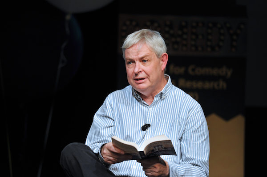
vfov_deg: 6.9
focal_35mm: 200
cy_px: 88
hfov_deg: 10.3
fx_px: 1482
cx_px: 134
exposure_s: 1/250
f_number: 3.2
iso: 1250
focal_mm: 200
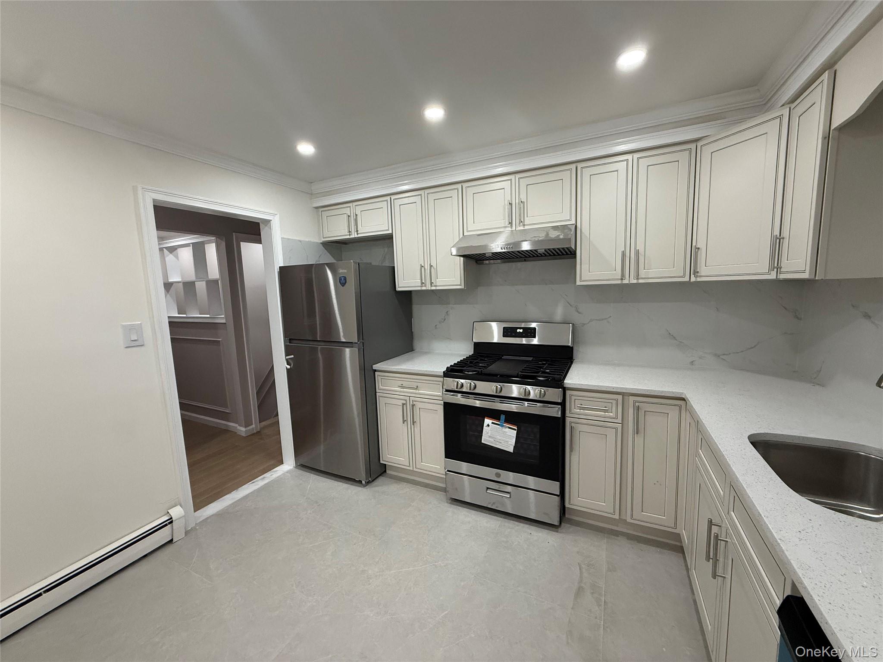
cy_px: 331
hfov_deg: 102.1
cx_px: 442
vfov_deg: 85.7
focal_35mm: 14
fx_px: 357
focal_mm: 2.22
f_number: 2.2
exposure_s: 1/120
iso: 320
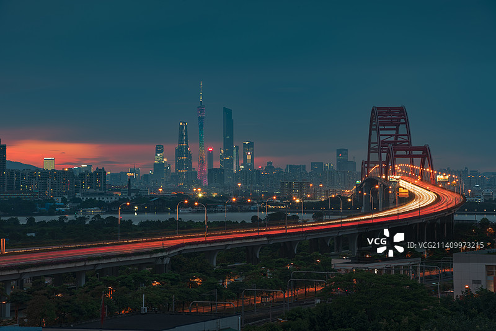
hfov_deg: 19.4
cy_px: 166
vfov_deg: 13.1
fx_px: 1447
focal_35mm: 105
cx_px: 248
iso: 100
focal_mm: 105
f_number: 11
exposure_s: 3
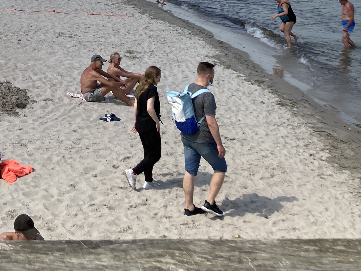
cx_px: -34
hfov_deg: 23.2
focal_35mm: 79
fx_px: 824
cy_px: -108
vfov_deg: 17.2
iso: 20
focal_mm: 3.99
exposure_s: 1/2703
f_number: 1.8
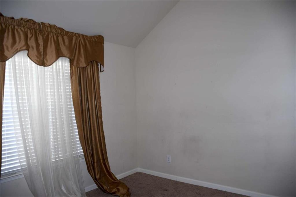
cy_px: 98
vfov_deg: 47.9
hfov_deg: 67.4
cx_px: 148
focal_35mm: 27
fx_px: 222
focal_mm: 18
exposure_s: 1/13
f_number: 3.5
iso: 125
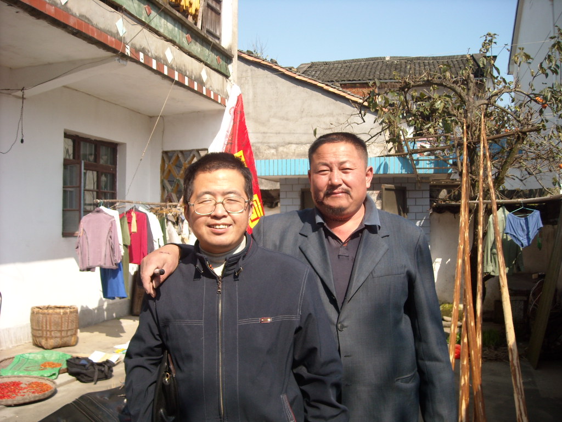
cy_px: 211
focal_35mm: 35
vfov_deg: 40.7
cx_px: 281
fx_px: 568
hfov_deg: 52.6
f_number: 5.6
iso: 64
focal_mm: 5.7
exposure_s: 1/161
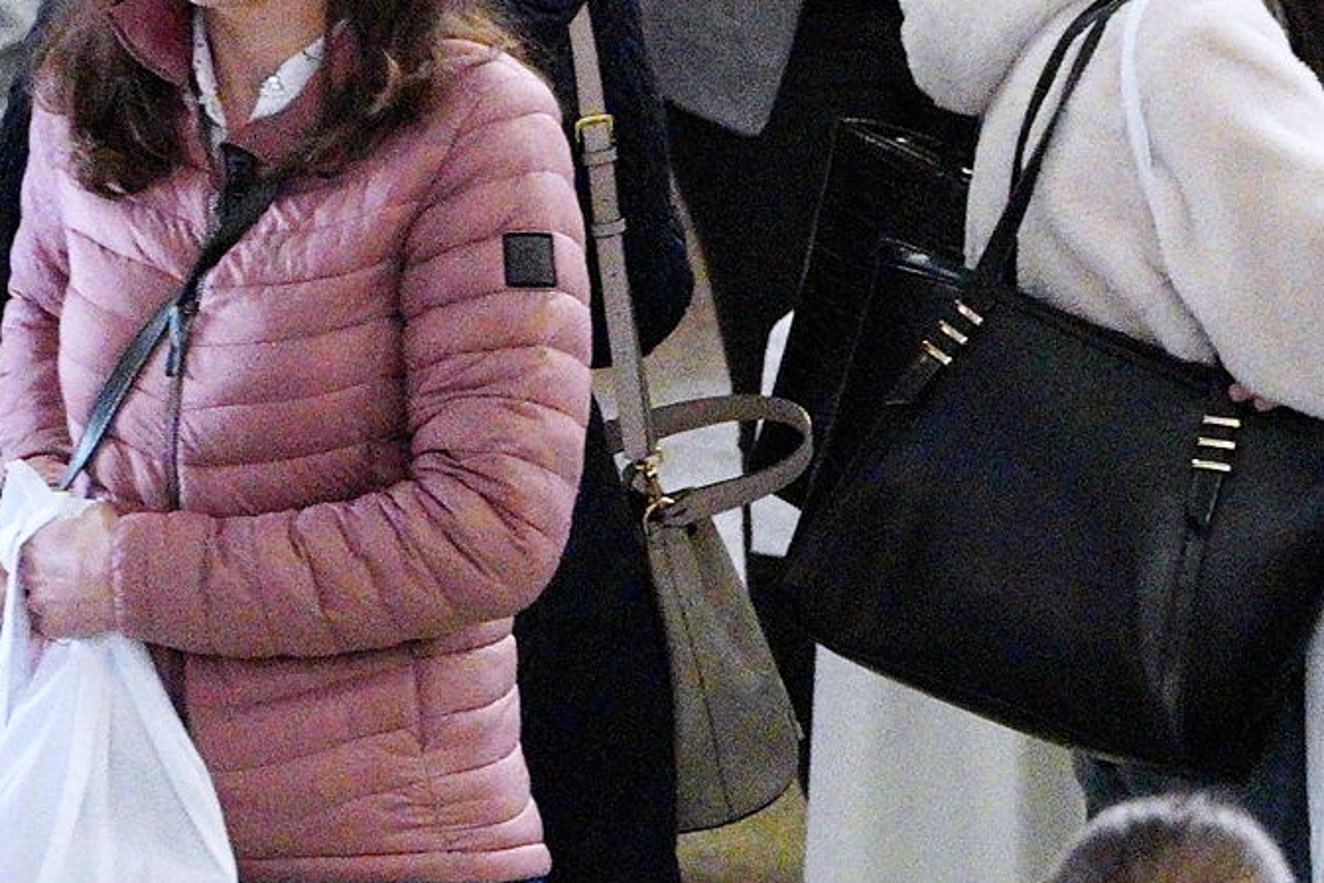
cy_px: 165
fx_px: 28464
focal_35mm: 774
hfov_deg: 2.7
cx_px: 2045
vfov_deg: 1.8
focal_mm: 200
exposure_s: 1/250
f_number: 5
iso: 16000
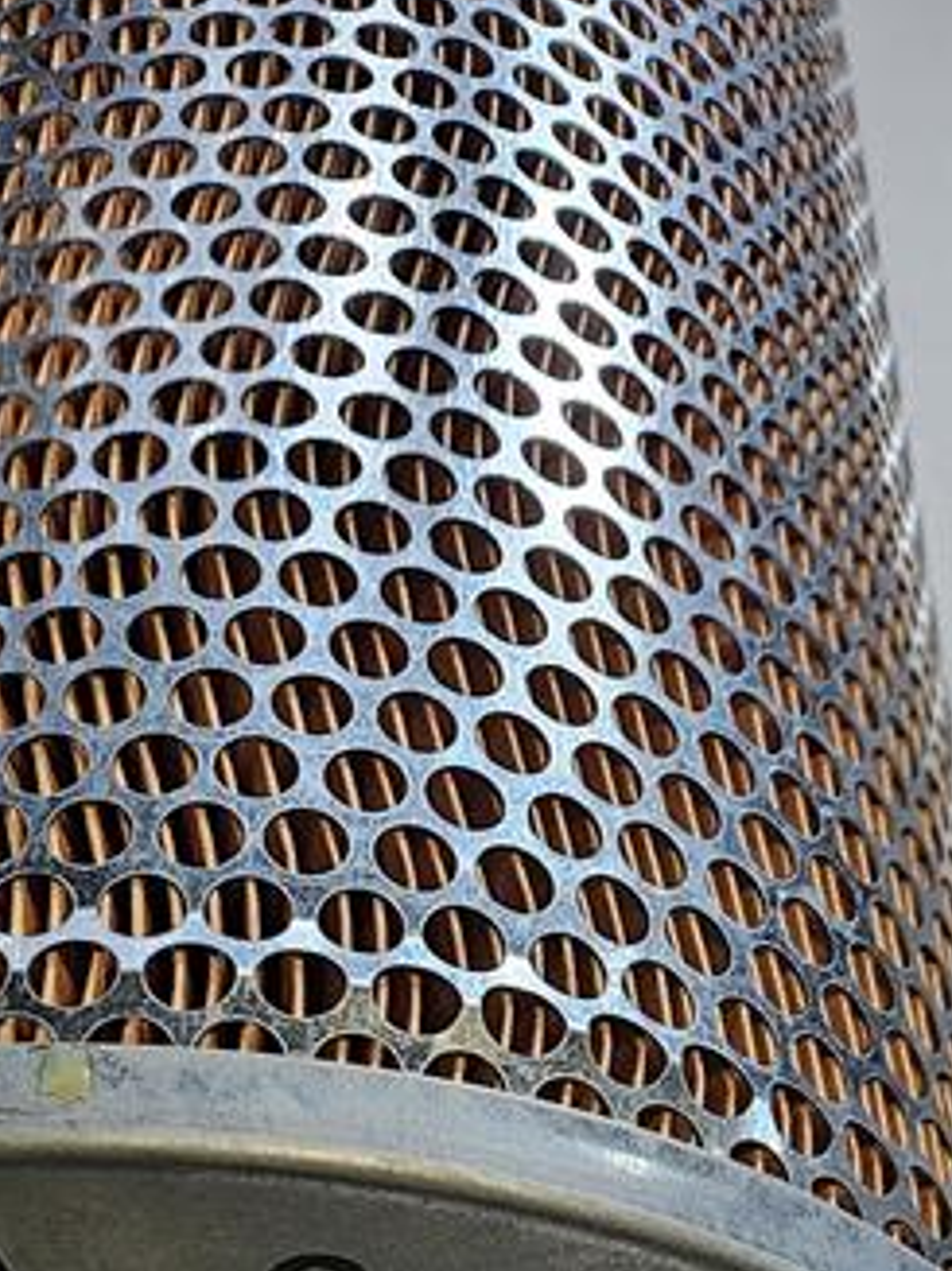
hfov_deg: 26.5
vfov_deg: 31.2
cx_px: 175
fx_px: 1981
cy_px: 1430
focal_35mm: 54
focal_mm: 5.4
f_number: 1.8
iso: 640
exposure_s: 1/100
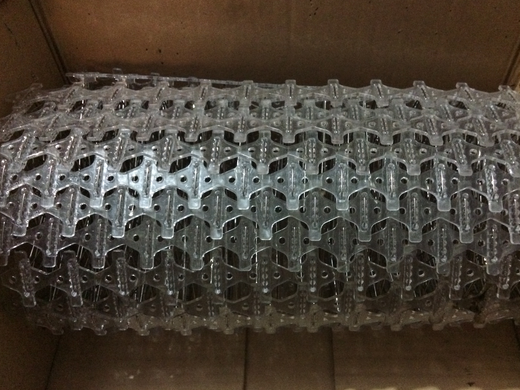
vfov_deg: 41.7
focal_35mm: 34
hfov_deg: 53.9
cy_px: 219
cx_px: 282
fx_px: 511
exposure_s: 1/15
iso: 640
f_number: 2.2
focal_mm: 4.15
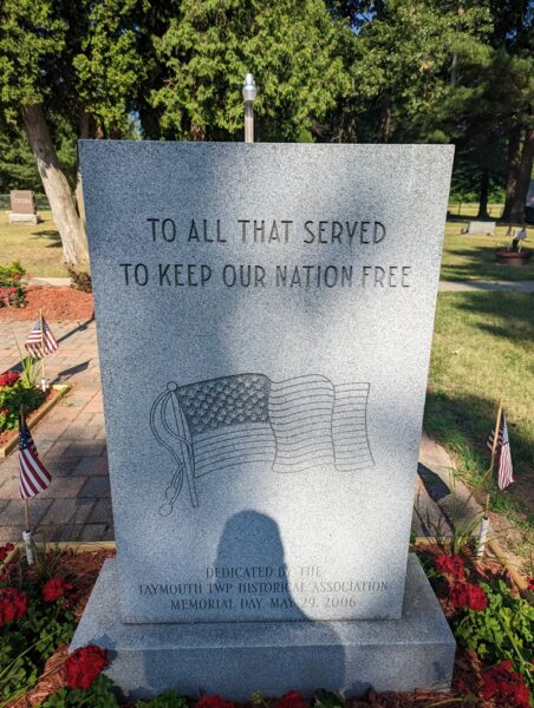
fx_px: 492
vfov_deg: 71.5
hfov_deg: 57.0
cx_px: 267
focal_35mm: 24
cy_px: 354
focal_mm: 6.81
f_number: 1.85
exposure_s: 1/1414
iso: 44
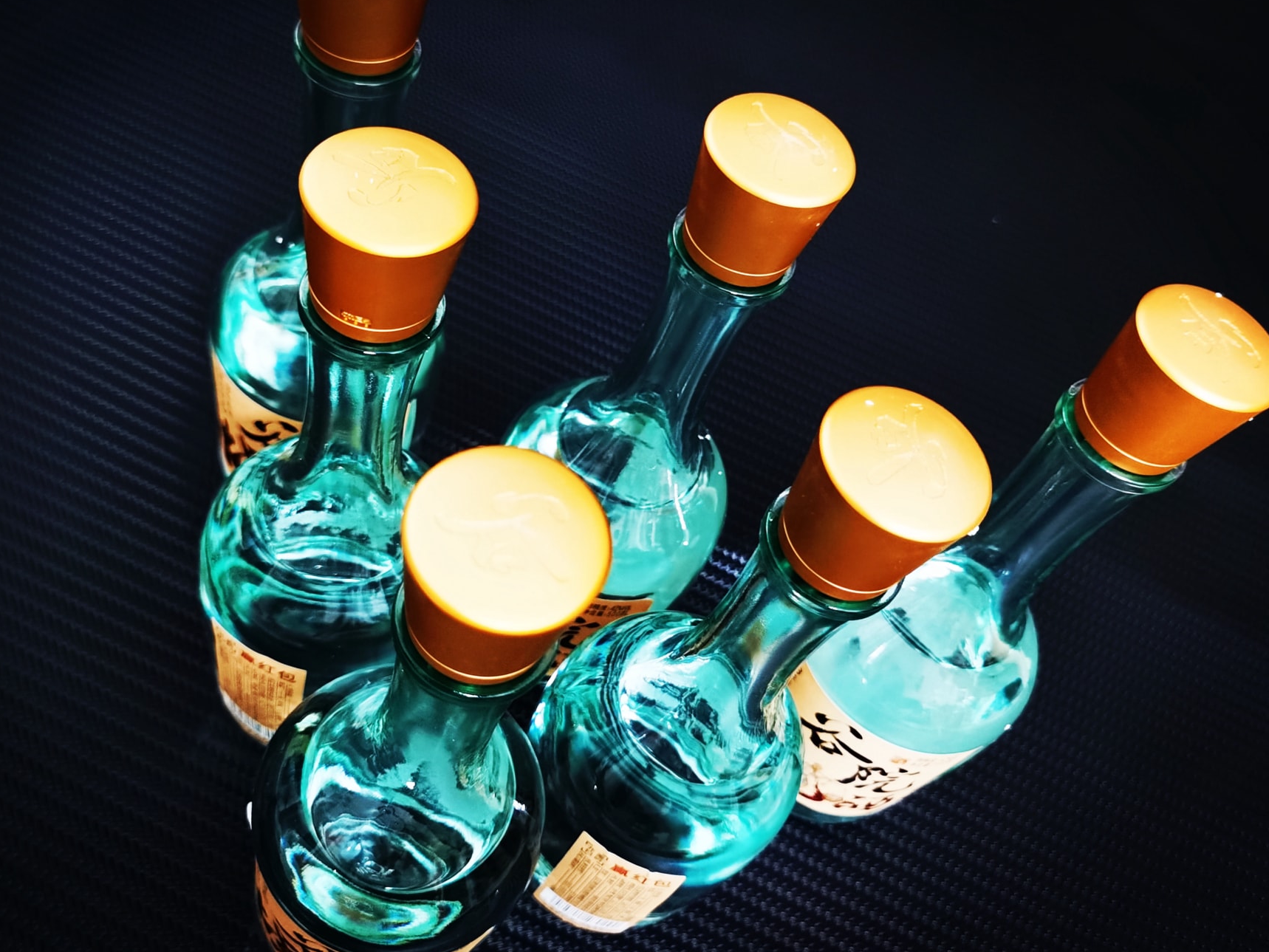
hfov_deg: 55.3
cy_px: 452
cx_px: 579
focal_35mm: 33
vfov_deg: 42.9
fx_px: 1210
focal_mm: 5.56
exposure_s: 1/25
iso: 640
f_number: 1.6
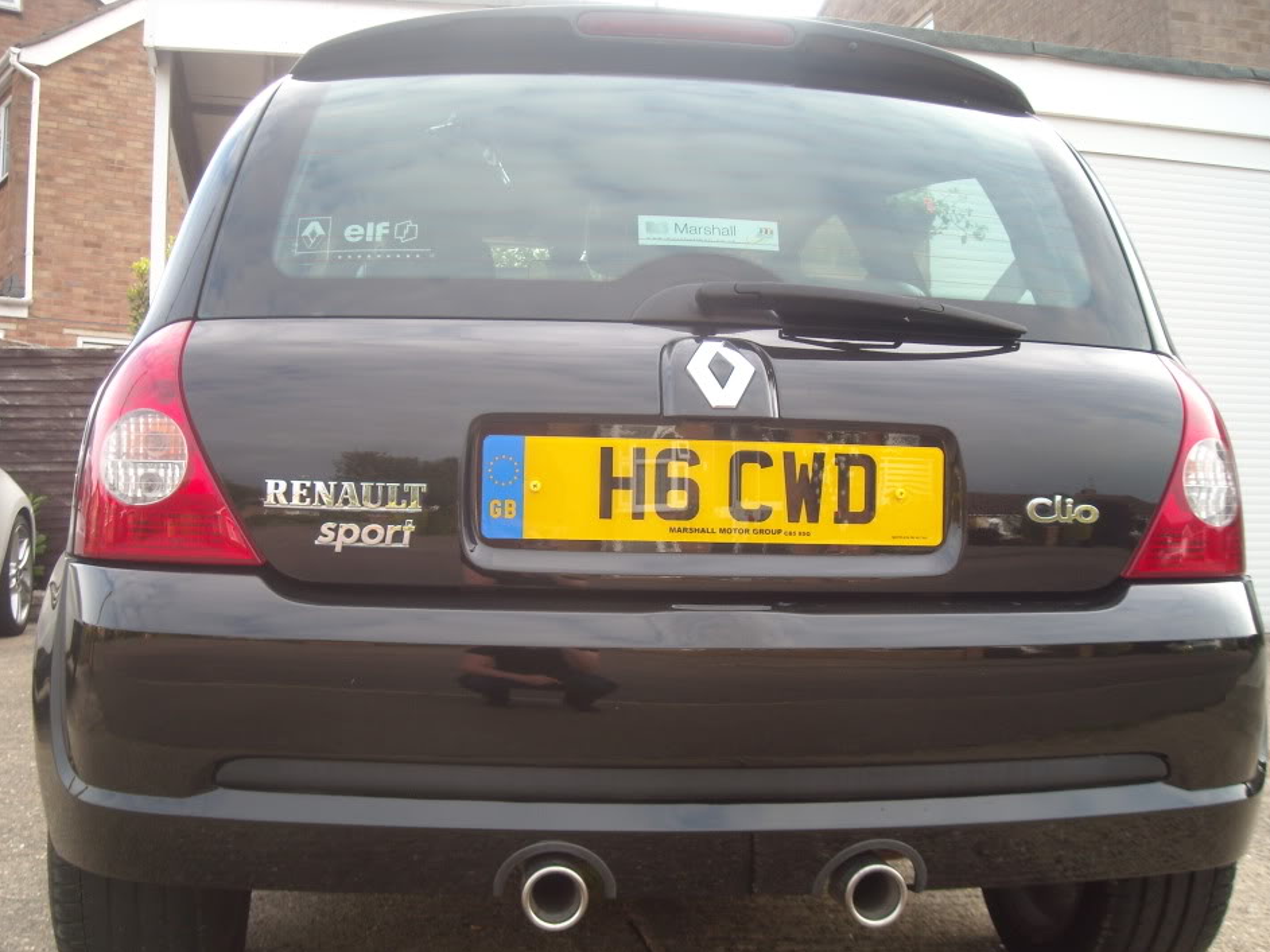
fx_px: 1394
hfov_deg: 49.0
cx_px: 601
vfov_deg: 37.7
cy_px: 483
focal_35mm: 38
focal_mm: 5.7
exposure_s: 1/129
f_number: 2.8
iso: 64
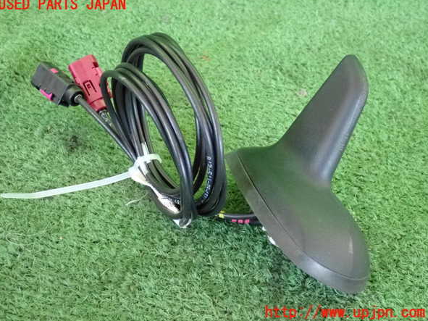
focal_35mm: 68
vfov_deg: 21.6
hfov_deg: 28.6
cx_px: 211
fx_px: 841
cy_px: 159
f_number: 3.8
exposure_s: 1/125
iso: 1600
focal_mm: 11.88
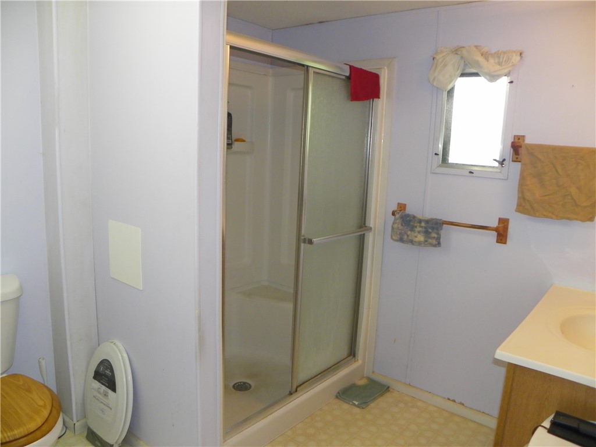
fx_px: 448
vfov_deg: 53.1
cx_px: 298
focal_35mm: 26
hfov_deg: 67.3
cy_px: 224
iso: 160
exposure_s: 1/30
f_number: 2.8
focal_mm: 4.6
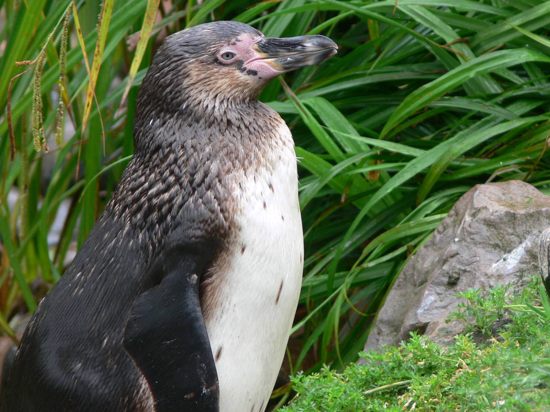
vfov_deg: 2.6
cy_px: 157
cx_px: 232
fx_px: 9024
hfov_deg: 3.5
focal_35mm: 568
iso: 80
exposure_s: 1/60
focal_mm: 88.8
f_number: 4
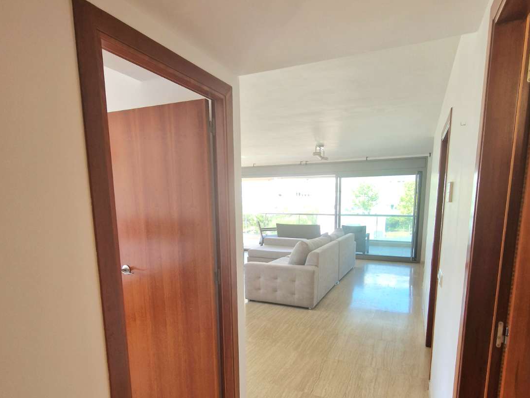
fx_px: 276
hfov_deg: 87.7
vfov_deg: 70.5
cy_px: 249
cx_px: 273
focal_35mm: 18
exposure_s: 1/100
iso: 64
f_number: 2.2
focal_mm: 2.2
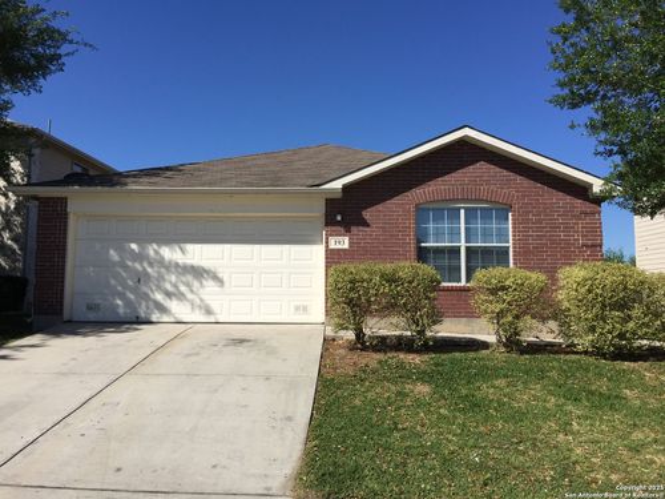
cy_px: 250
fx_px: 557
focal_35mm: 29
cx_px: 332
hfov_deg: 61.7
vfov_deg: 48.2
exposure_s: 1/3597
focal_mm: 4.15
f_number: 2.2
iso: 32
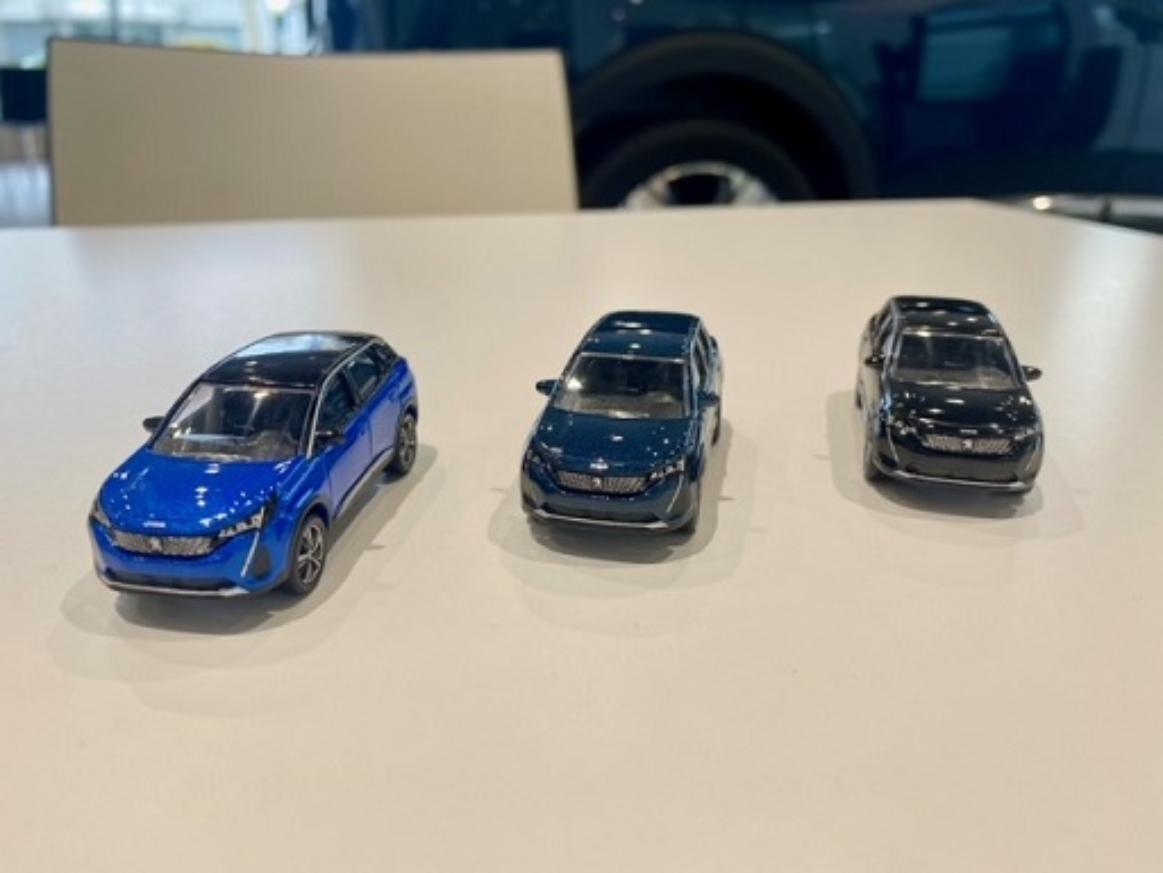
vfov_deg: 53.1
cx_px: 582
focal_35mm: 26
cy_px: 436
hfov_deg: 67.3
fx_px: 874
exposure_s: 1/151
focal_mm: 4.25
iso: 32
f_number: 1.8
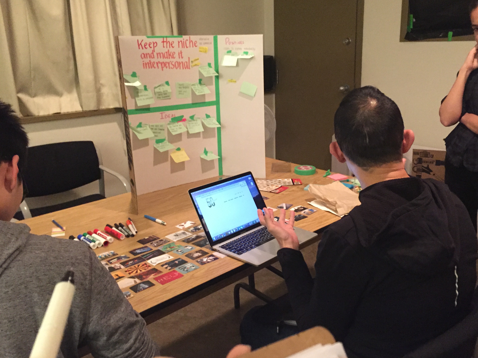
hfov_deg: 55.2
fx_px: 456
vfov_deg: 42.9
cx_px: 266
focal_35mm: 33
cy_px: 163
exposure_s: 1/15
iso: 400
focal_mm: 4.15
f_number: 2.2
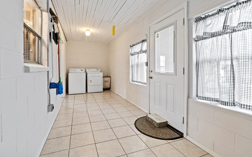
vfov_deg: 71.0
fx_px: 110
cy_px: 70
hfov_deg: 97.8
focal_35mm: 16
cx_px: 121
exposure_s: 1/1.25
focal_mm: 10
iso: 250
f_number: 9
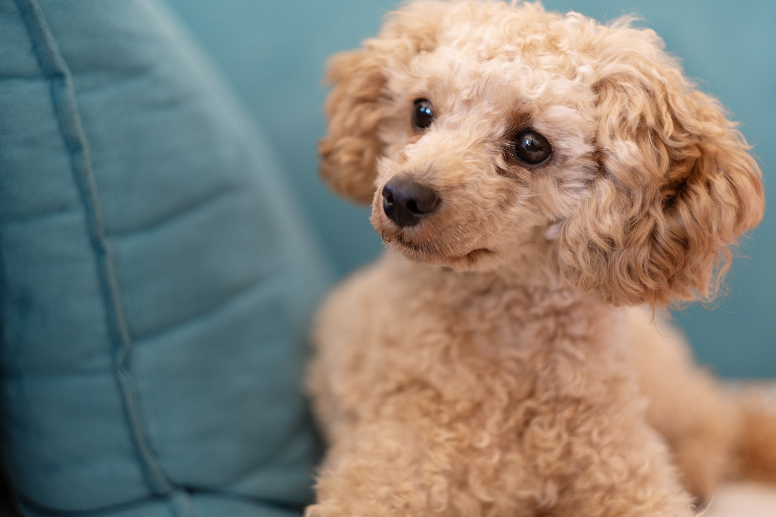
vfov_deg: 16.3
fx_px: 1811
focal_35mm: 84
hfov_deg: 24.2
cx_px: 388
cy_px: 258
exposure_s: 1/125
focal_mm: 56
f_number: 1.4
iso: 250
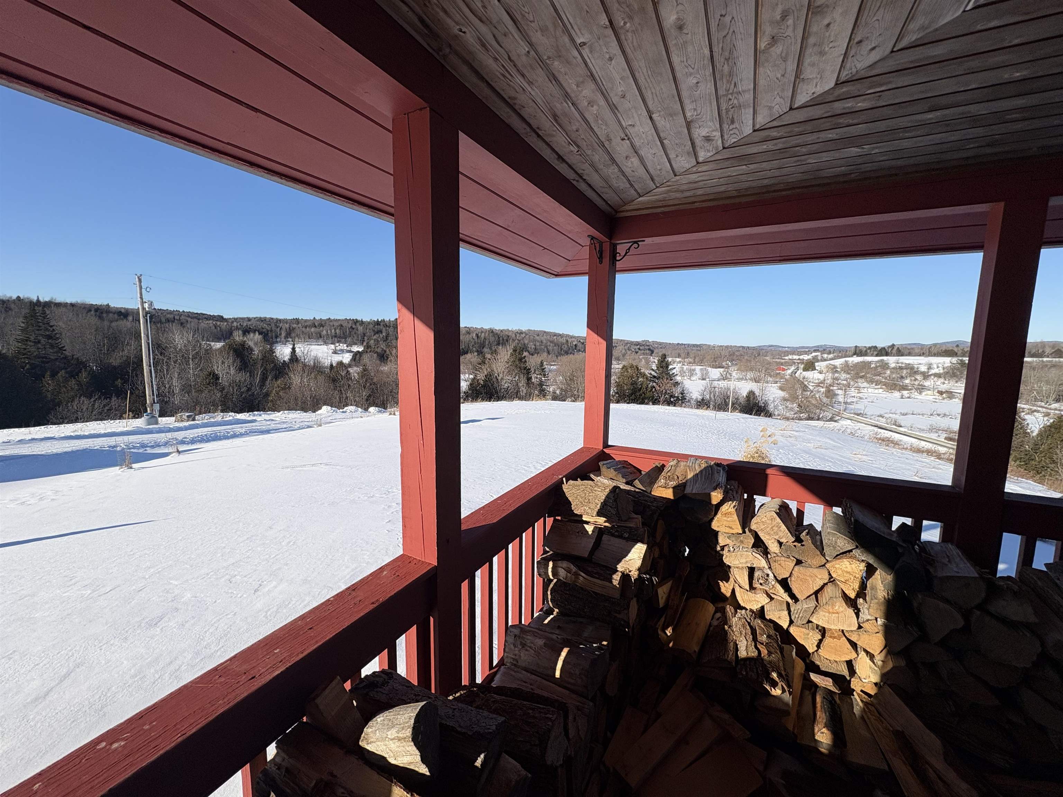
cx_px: 532
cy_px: 398
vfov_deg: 85.7
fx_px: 430
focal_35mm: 14
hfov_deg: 102.1
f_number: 2.2
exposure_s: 1/2494
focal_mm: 2.22
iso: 50
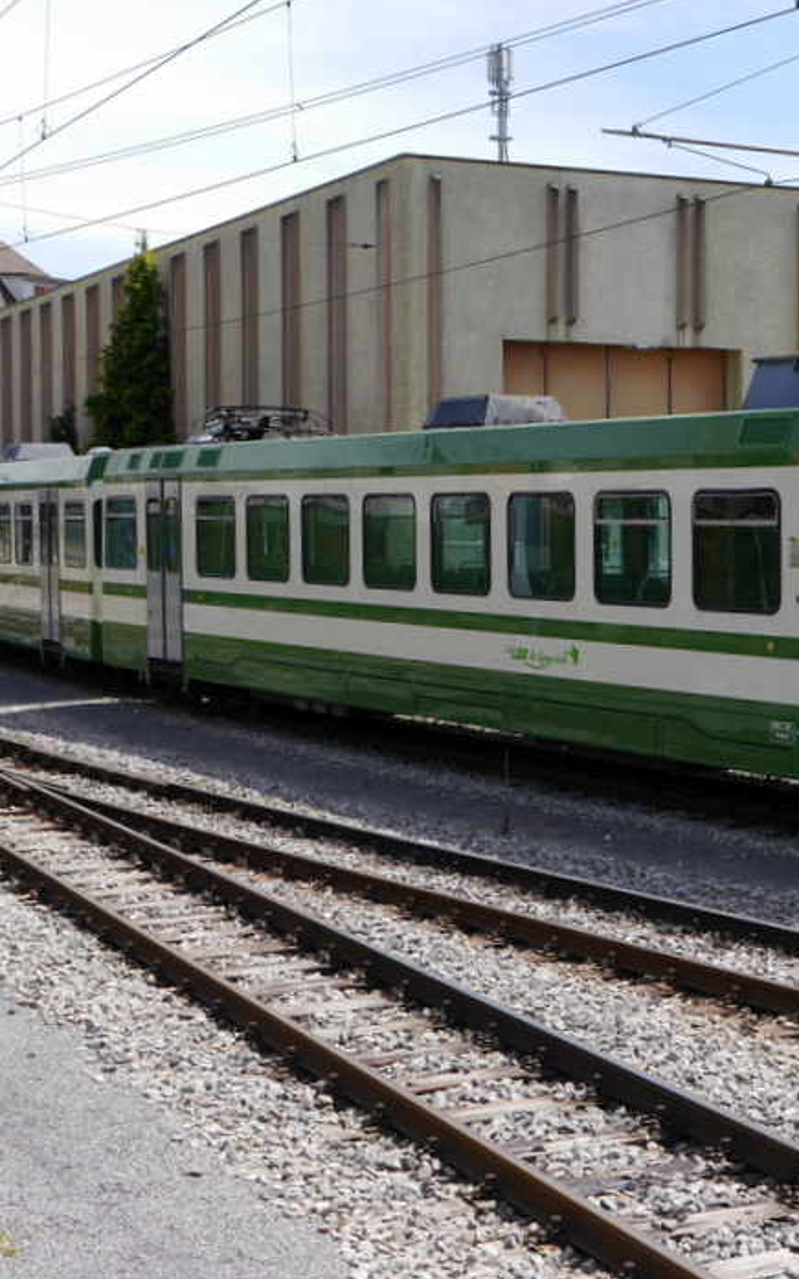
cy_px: 608
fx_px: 2230
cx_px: 742
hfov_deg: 19.9
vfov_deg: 32.0
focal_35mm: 64
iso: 160
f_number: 8
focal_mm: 21
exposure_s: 1/320
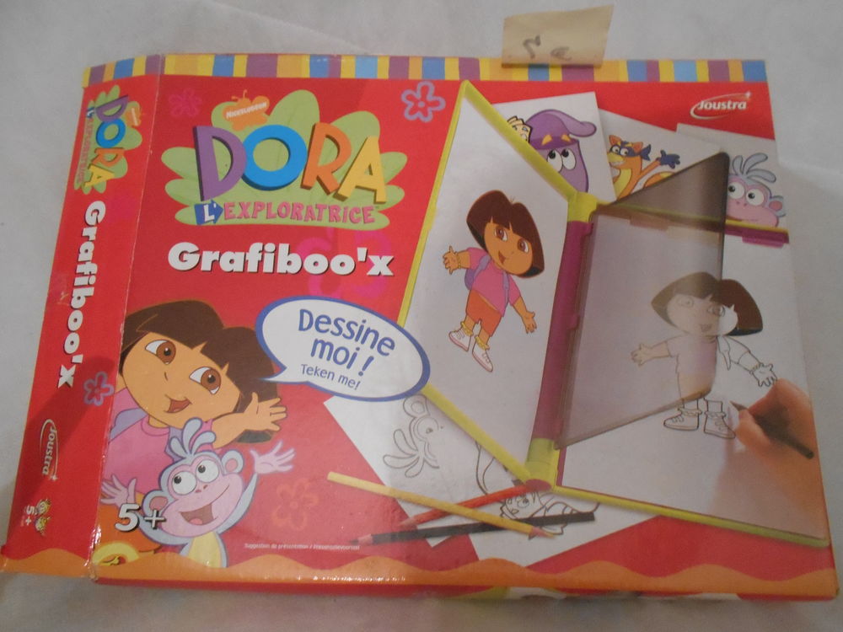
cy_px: 316
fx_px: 633
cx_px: 422
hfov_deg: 67.3
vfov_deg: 53.1
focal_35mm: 26
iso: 800
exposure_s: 1/13
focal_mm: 4.6
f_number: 3.2
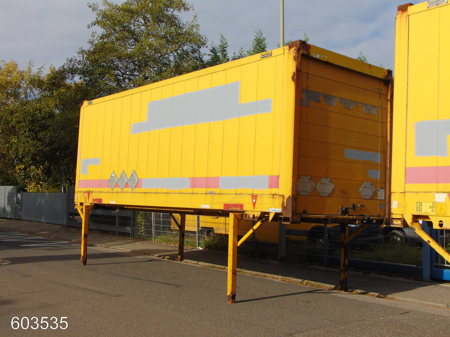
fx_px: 546
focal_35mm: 42
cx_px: 225
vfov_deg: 34.3
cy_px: 168
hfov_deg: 44.8
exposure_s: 1/250
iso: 80
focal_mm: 7.6
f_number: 8.7
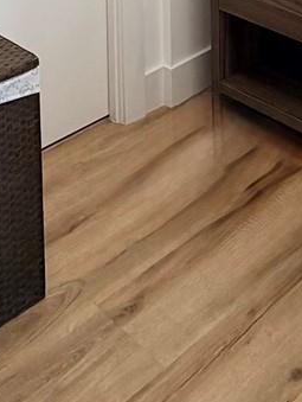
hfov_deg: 22.1
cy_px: -263
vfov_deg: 22.0
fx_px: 766
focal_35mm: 66
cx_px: 77
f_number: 2.2
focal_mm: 2.22
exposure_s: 1/120
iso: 50
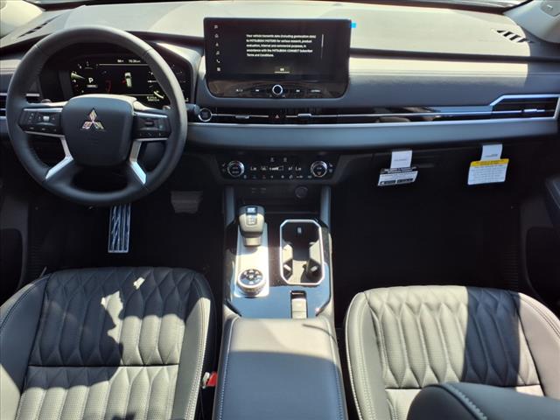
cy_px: 210
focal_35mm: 27
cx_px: 280
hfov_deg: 65.3
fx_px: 437
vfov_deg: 51.4
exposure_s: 1/192
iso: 40
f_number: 1.9
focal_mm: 3.58
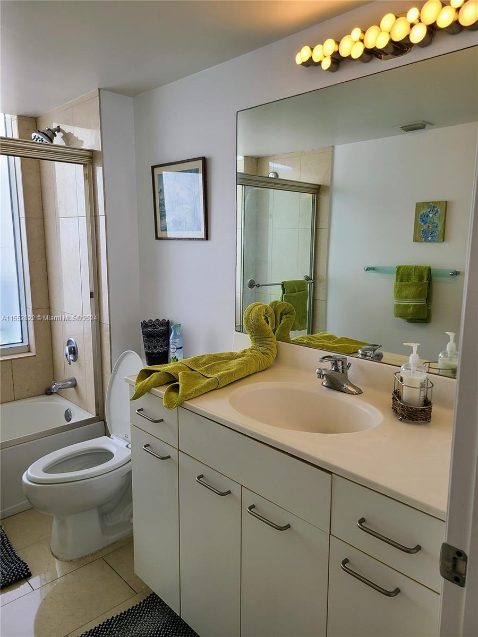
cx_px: 239
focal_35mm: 26
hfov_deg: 53.1
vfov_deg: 67.3
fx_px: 479
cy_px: 318
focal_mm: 5.4
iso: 50
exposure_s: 1/59
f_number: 1.8
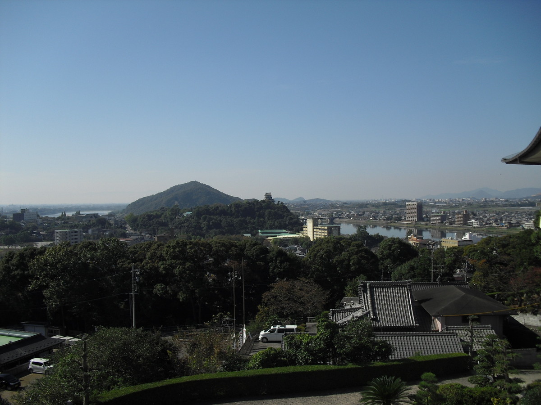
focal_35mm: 36
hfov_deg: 51.4
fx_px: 563
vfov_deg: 39.7
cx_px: 270
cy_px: 202
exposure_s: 1/250
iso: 64
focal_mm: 6.3
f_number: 7.8
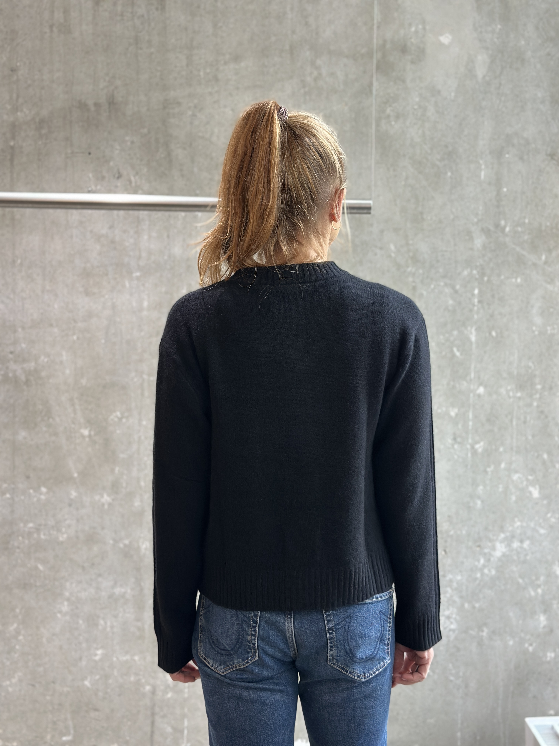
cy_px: 373
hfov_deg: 30.3
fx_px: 1034
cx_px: 280
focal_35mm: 48
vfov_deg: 39.7
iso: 200
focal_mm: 6.86
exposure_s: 1/100
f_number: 1.78
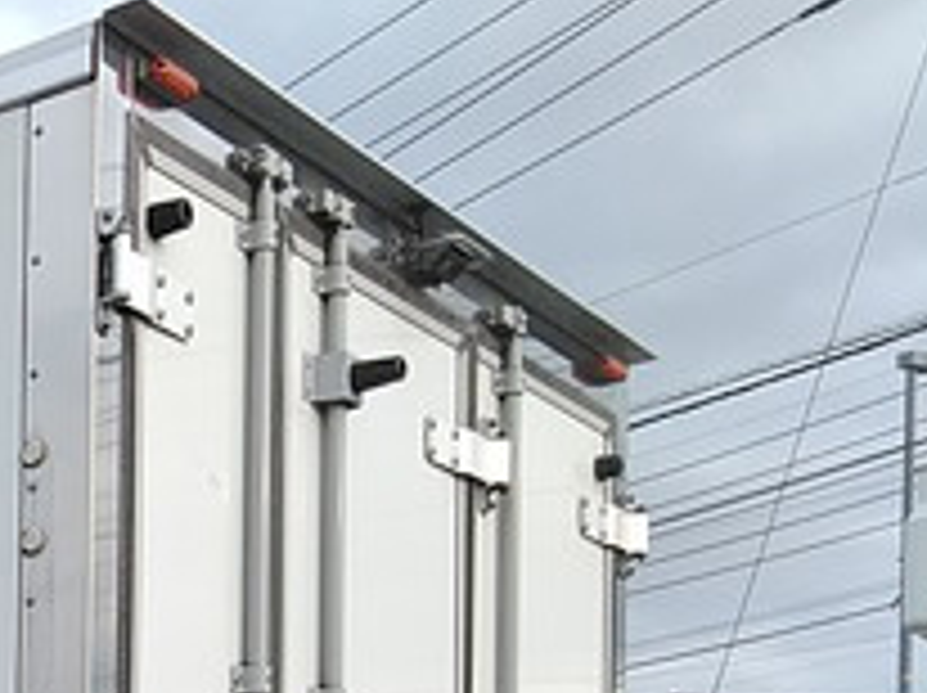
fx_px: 2247
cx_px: -342
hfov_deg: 20.8
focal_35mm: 84
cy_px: 972
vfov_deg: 16.3
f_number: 2.2
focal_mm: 3.46
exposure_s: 1/297
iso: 60
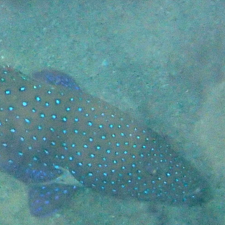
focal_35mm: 217
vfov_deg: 8.1
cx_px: 31
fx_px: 1596
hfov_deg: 8.0
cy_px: 131
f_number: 6.3
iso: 400
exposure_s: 1/200
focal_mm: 18
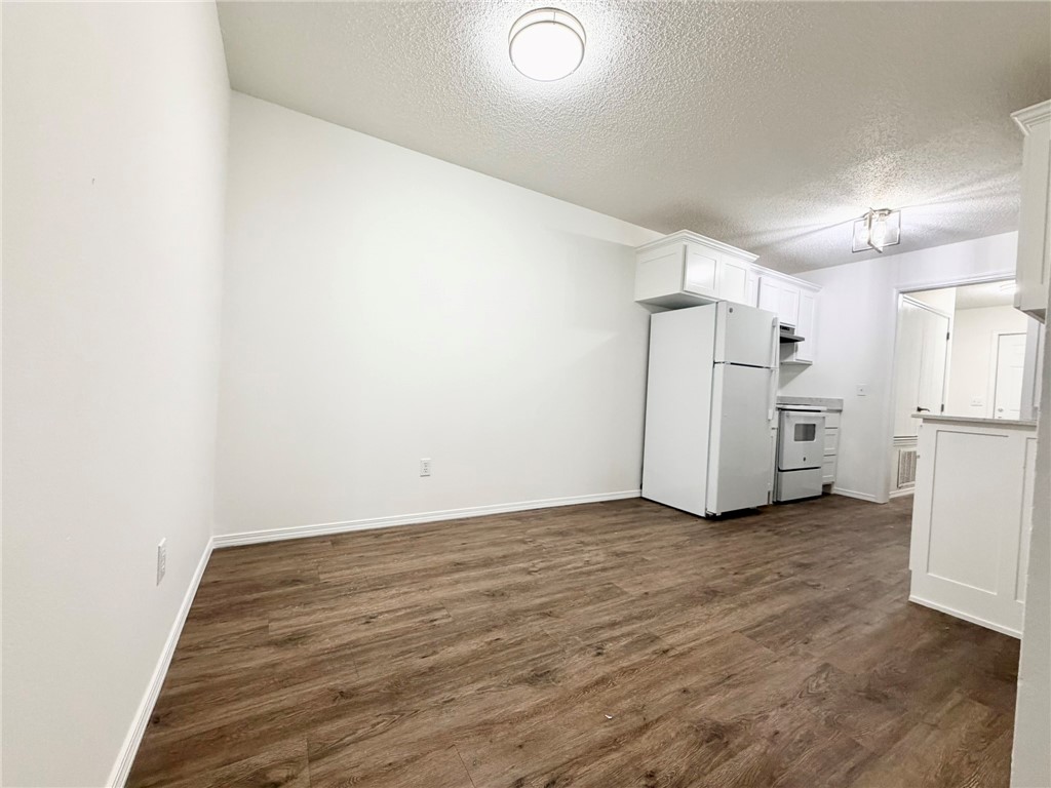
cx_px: 526
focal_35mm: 14
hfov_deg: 102.1
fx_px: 425
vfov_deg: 85.7
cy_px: 394
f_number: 2.2
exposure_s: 1/120
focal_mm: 2.22
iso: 250
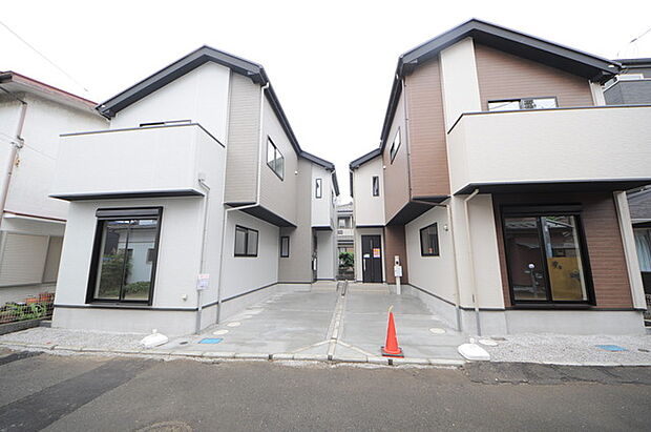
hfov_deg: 112.7
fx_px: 217
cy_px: 216
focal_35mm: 12
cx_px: 326
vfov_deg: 89.8
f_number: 6.3
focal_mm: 8
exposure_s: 1/160
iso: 200
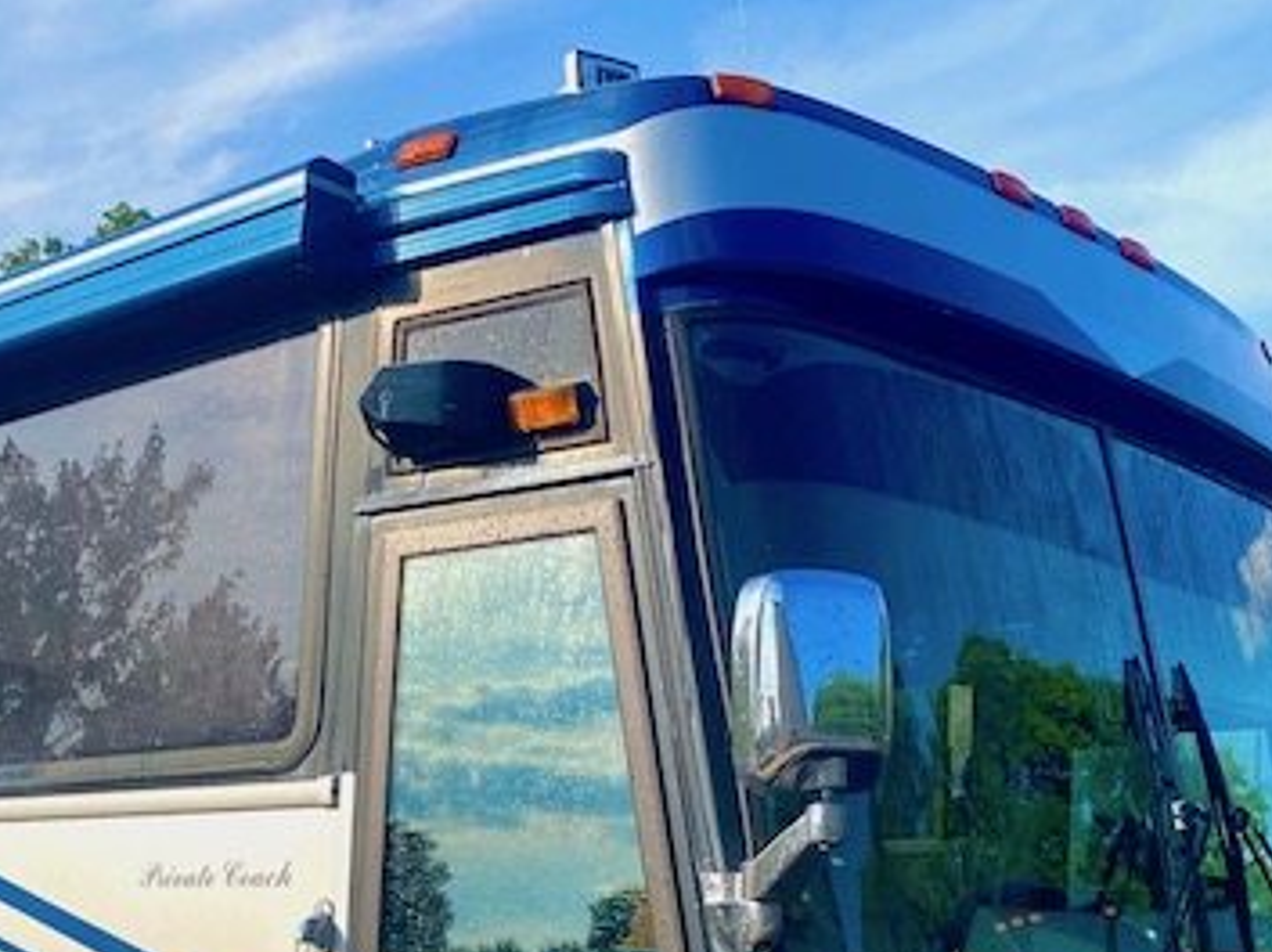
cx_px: 198
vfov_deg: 23.8
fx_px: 2166
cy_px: 934
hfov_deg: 31.6
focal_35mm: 59
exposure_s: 1/1754
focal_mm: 4.25
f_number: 1.8
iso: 32
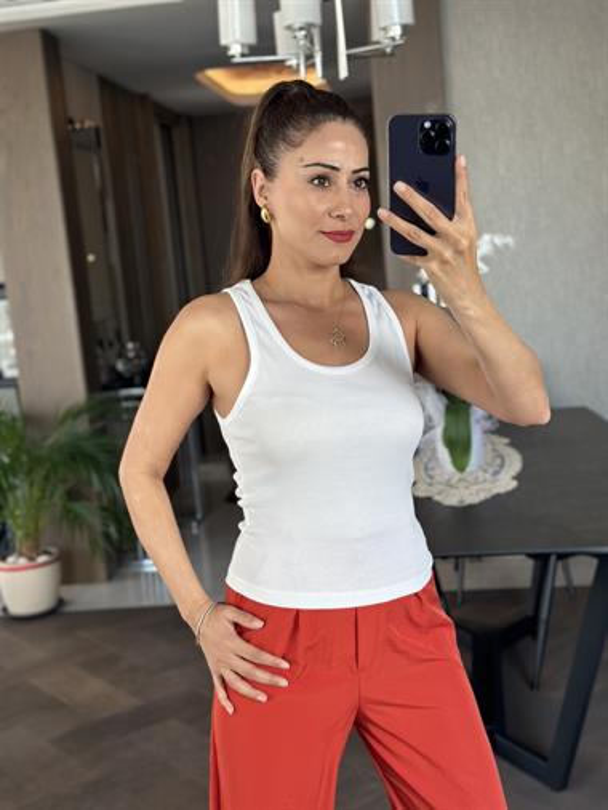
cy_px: 405
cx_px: 304
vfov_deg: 39.6
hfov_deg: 30.3
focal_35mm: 48
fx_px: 1123
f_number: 1.78
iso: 125
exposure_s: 1/67
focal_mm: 6.86
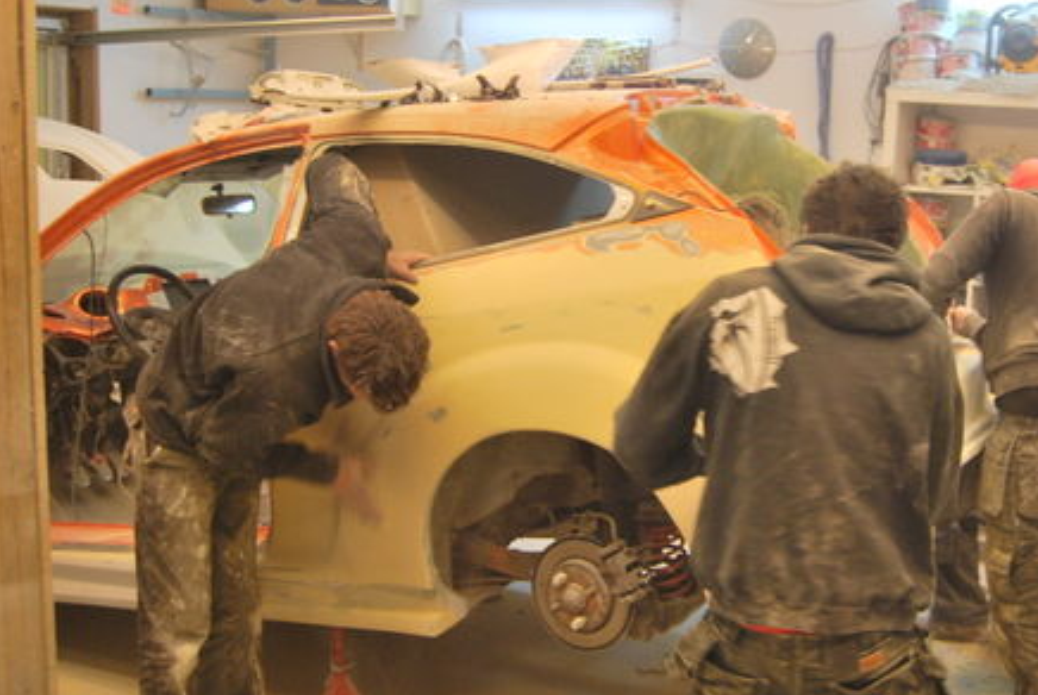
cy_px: 312
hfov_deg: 44.0
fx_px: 1270
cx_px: 662
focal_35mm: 44
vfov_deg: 30.6
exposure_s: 1/50
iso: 400
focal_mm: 20
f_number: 3.8
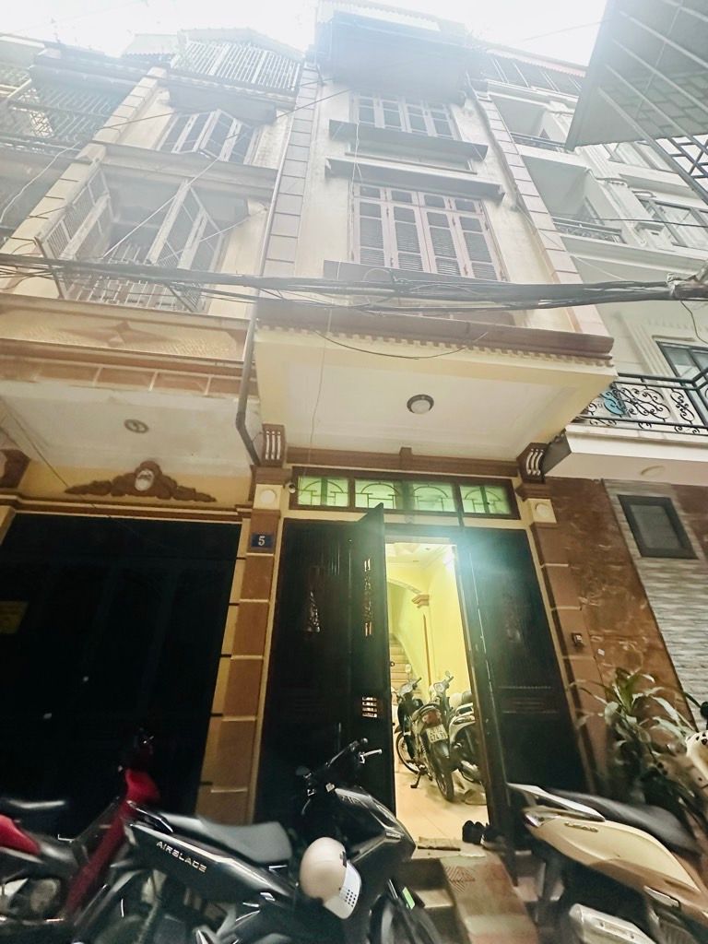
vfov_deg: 102.1
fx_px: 382
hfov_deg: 85.7
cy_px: 472
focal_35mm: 14
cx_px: 354
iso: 800
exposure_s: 1/34
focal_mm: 2.22
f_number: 2.2
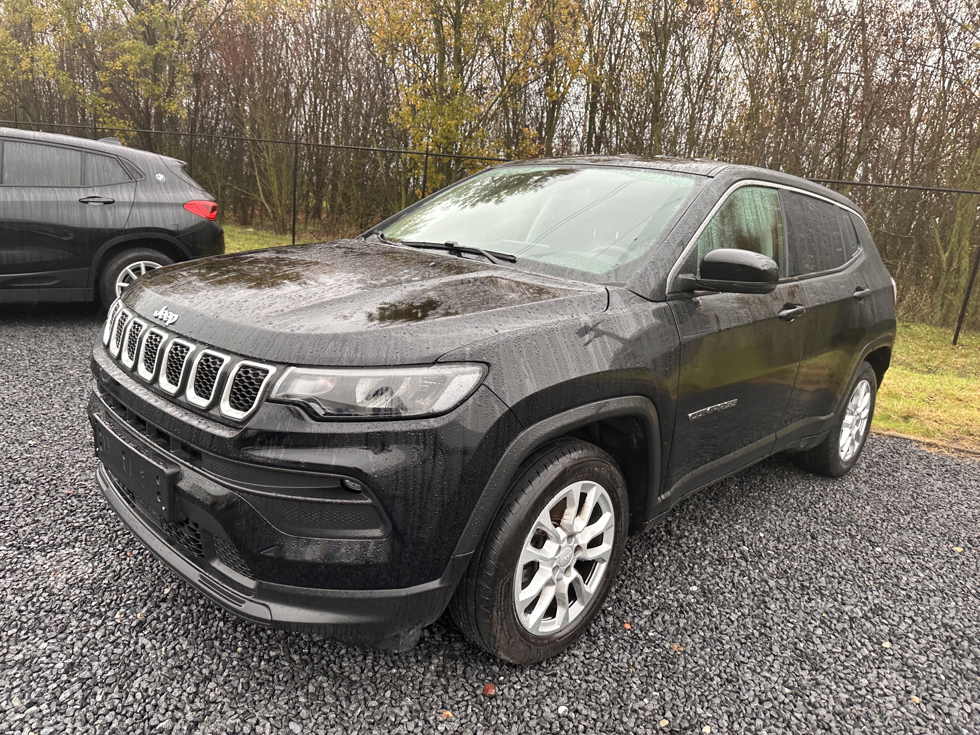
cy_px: 368
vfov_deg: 56.8
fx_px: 679
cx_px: 490
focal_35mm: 24
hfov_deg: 71.6
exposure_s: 1/121
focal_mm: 6.86
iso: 125
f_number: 1.78
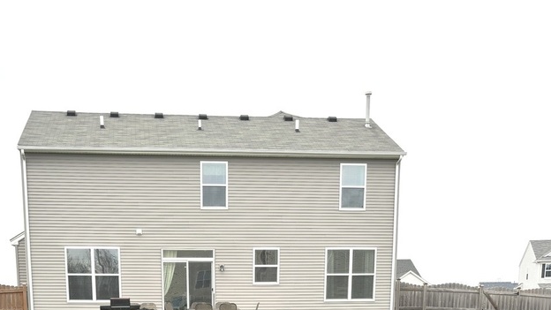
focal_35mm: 49
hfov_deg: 41.9
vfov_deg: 21.2
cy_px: 445
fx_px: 716
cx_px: 215
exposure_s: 1/391
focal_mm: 5.96
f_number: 1.6
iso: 50
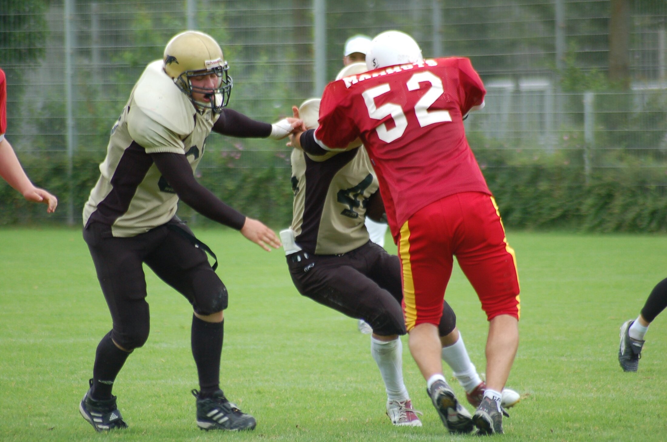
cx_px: 334
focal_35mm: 450
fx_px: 8322
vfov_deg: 3.0
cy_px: 221
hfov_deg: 4.6
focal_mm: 300
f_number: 5.6
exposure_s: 1/500
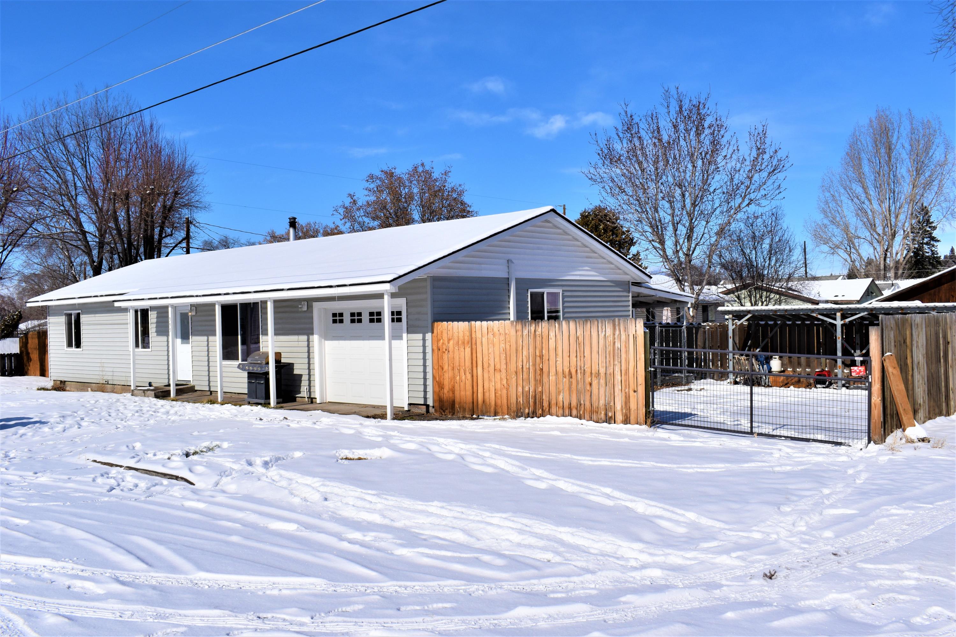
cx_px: 478
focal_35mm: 33
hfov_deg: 57.2
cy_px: 318
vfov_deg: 40.0
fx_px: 876
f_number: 13
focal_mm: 22
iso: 200
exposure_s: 1/640
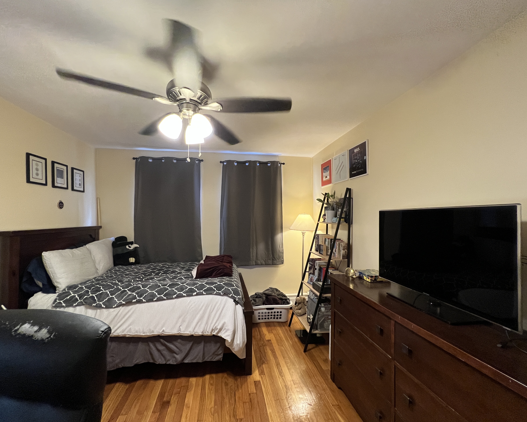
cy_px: 215
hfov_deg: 100.7
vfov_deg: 88.0
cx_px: 257
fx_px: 218
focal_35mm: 14
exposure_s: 1/60
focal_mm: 1.57
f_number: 1.8
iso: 320
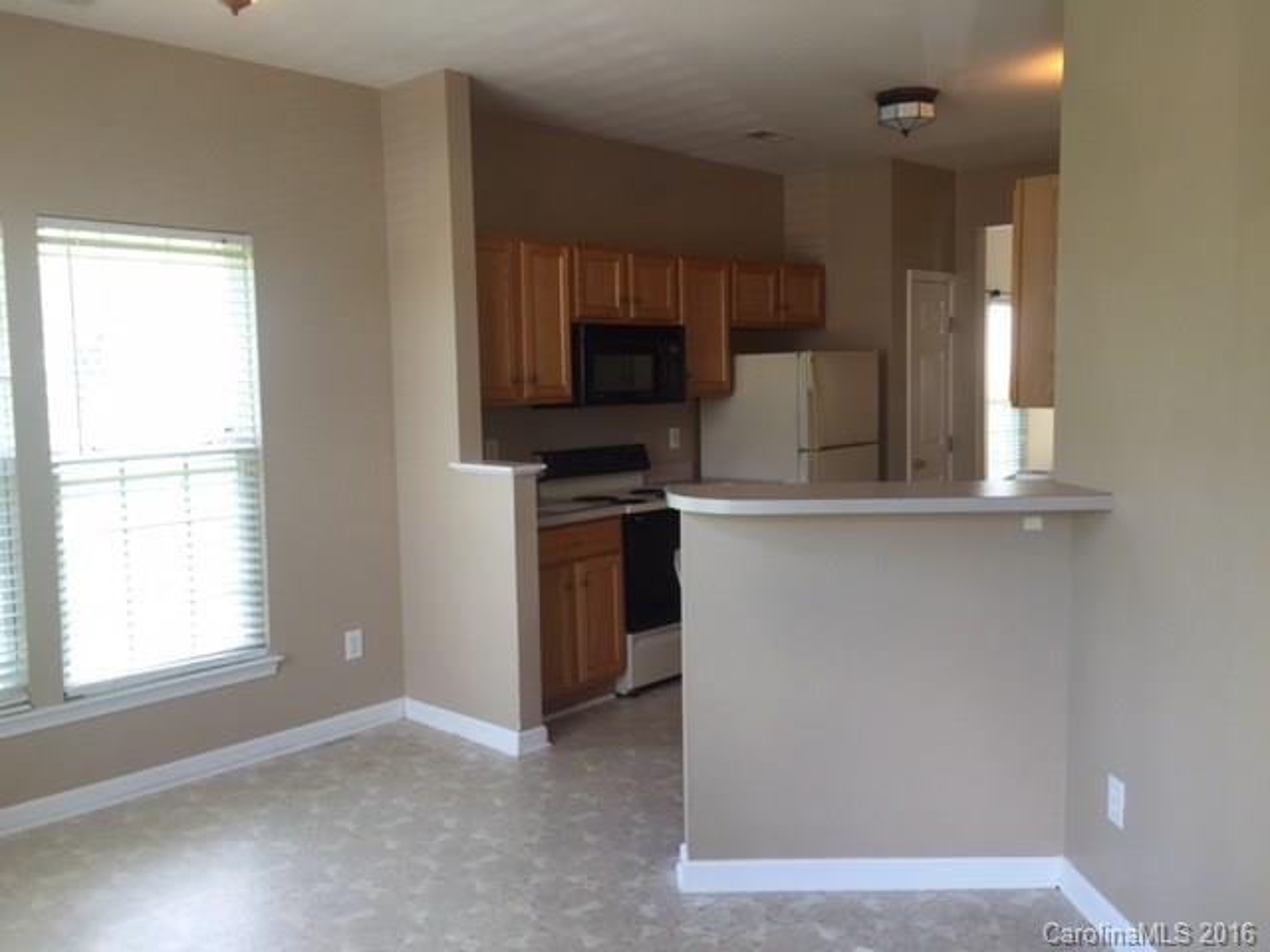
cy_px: 476
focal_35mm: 29
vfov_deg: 48.2
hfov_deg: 61.7
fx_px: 1064
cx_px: 635
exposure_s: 1/40
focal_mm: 4.15
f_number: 2.2
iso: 32
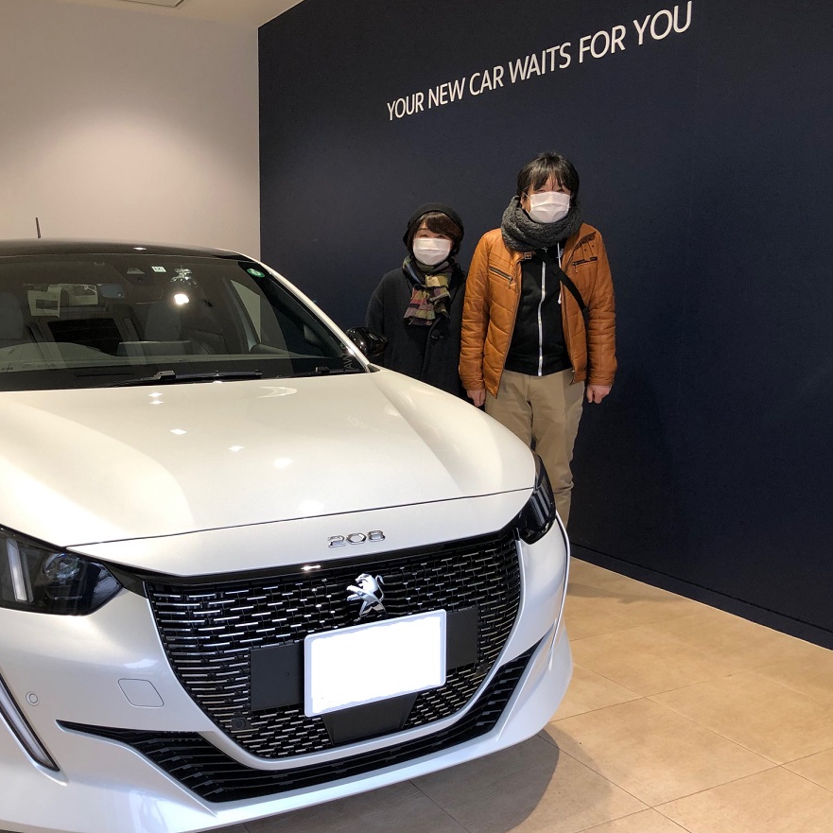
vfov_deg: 48.4
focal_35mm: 34
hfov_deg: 47.9
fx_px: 926
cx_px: 306
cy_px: 411
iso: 25
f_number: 1.8
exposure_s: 1/30
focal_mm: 3.99
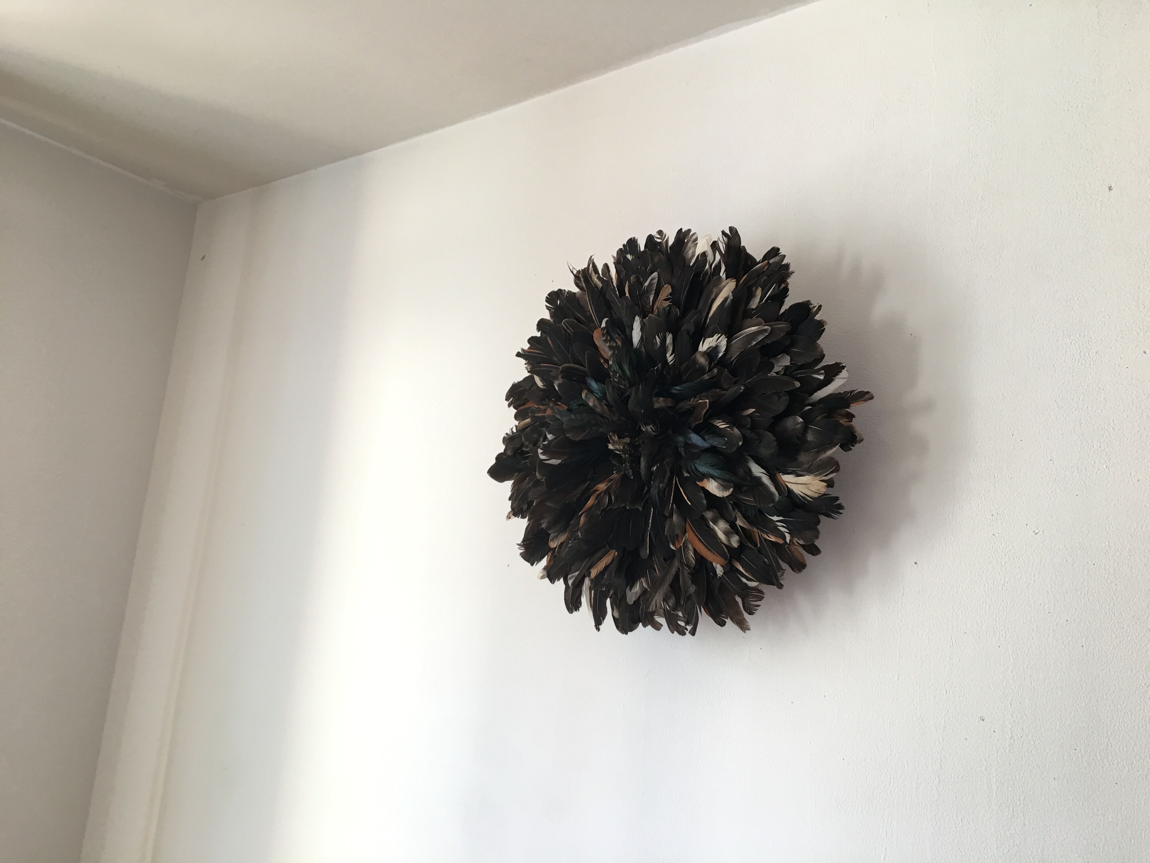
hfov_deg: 61.7
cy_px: 432
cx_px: 575
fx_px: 963
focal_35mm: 29
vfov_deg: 48.2
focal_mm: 4.15
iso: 40
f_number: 2.2
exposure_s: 1/17
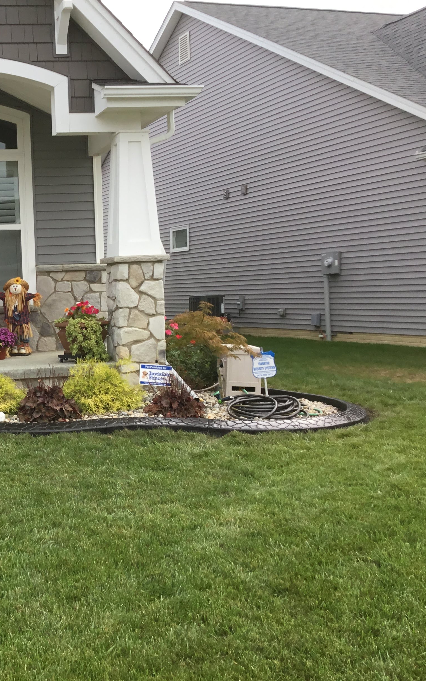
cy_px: 340
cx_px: 7
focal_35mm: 44
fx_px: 817
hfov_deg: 27.6
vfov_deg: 45.3
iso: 25
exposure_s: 1/234
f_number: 2.4
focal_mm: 3.3
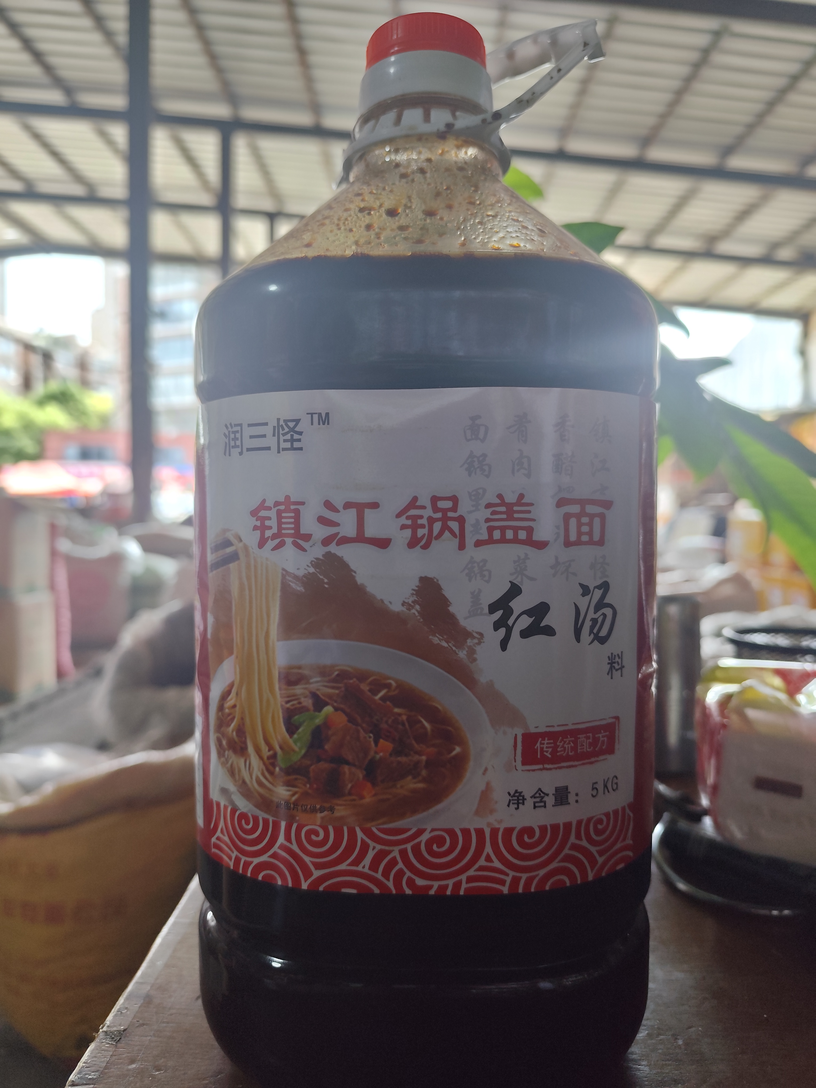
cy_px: 544
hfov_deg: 58.9
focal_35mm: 23
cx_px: 408
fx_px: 723
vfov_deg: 73.9
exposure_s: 1/100
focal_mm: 6.19
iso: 125
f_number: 1.65
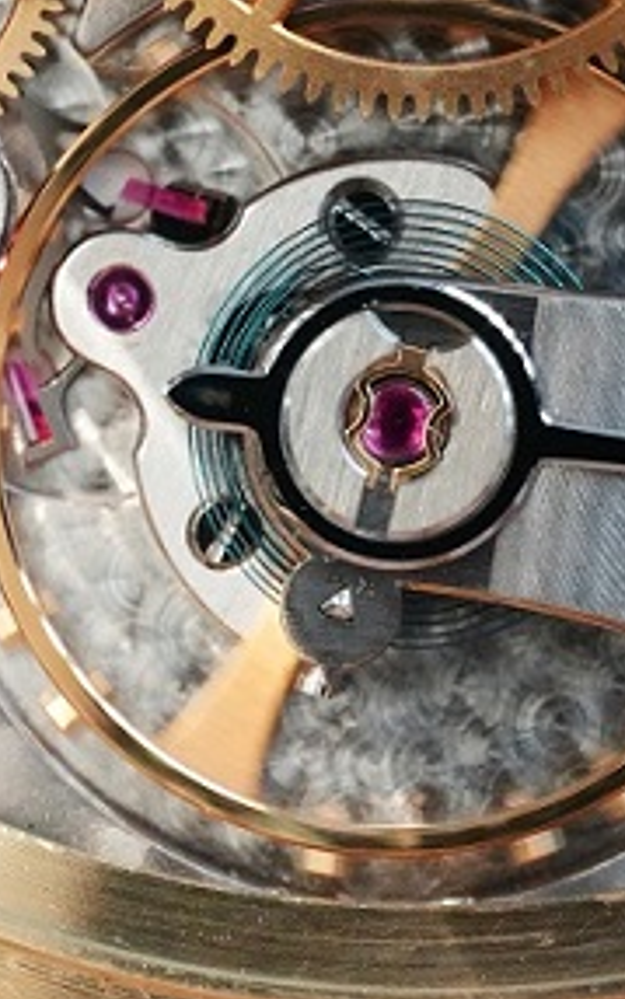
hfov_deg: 6.5
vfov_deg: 10.4
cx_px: 433
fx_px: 5472
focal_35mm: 201
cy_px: 89
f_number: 8
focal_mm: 105
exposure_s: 1/250
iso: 12800
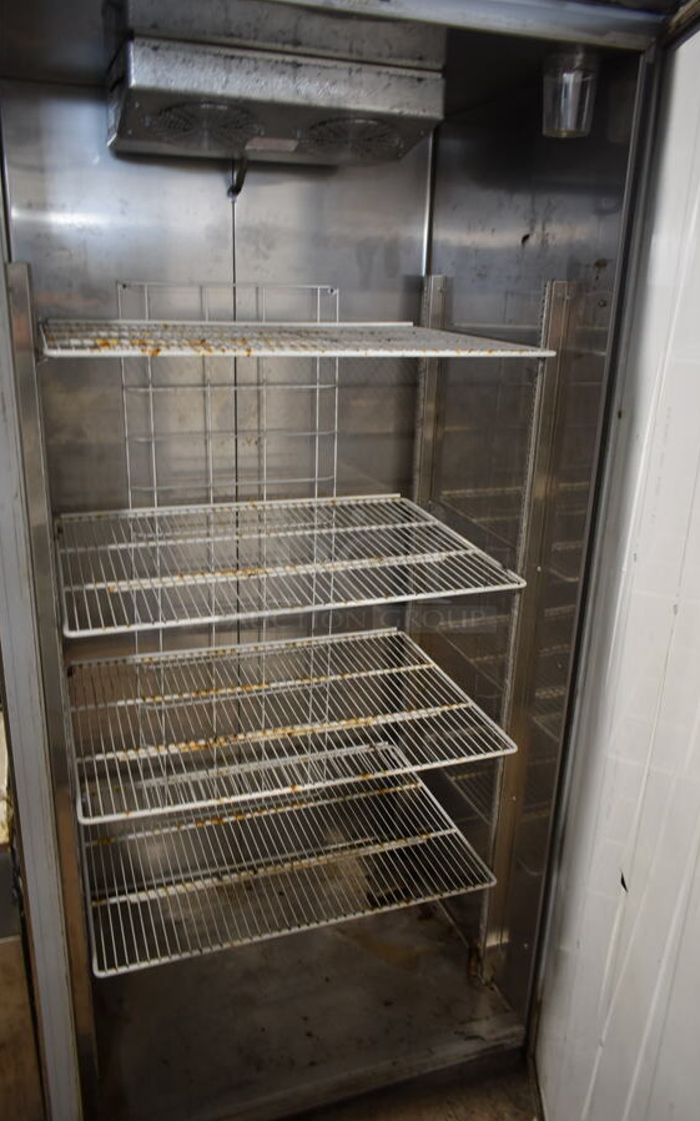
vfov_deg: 66.5
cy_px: 567
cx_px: 358
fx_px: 855
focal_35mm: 28
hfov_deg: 44.5
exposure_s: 1/30
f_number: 3.5
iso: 640
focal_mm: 18
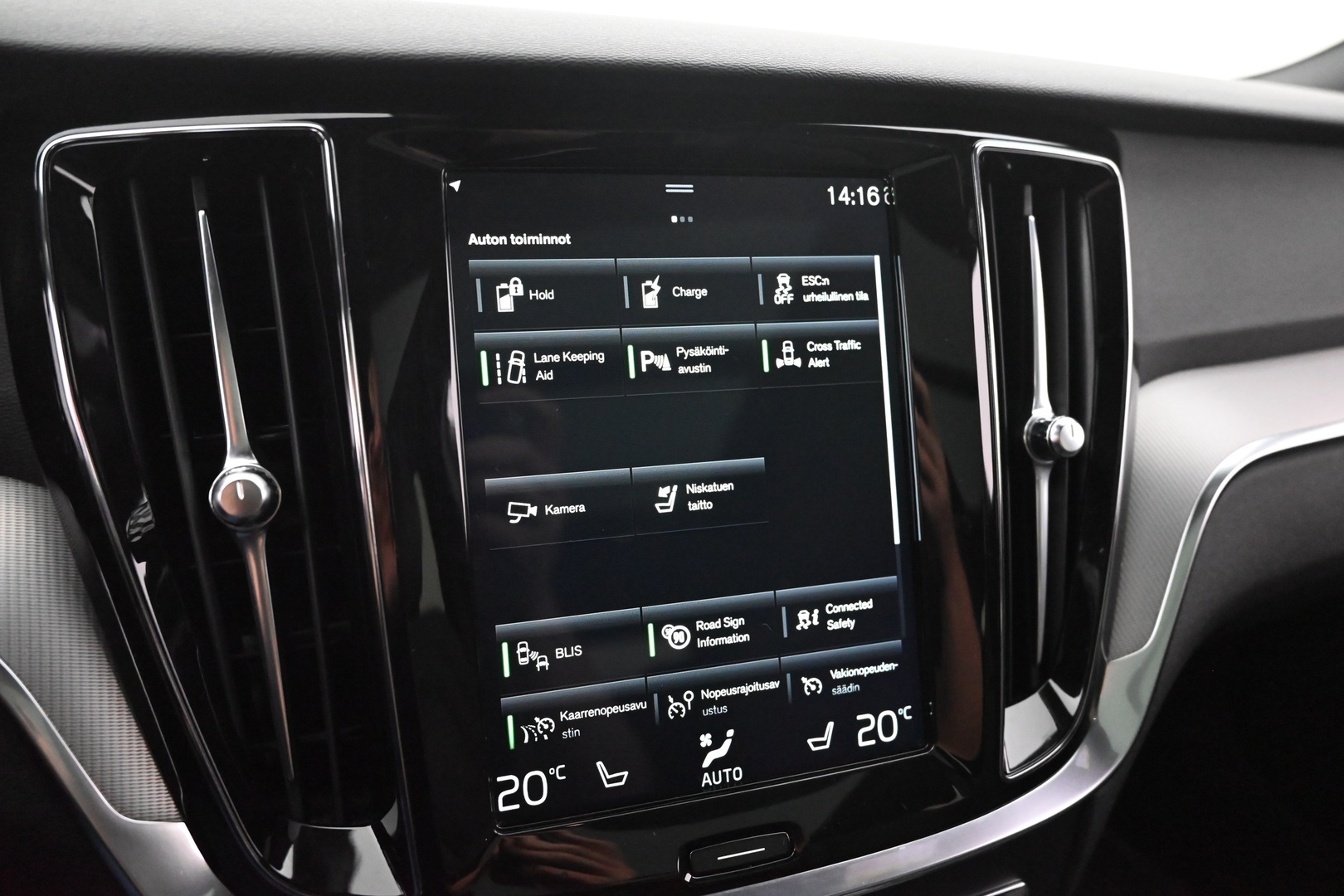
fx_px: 896
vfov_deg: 53.1
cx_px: 672
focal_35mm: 24
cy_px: 448
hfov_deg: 73.7
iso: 10000
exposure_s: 1/60
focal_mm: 24
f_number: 4
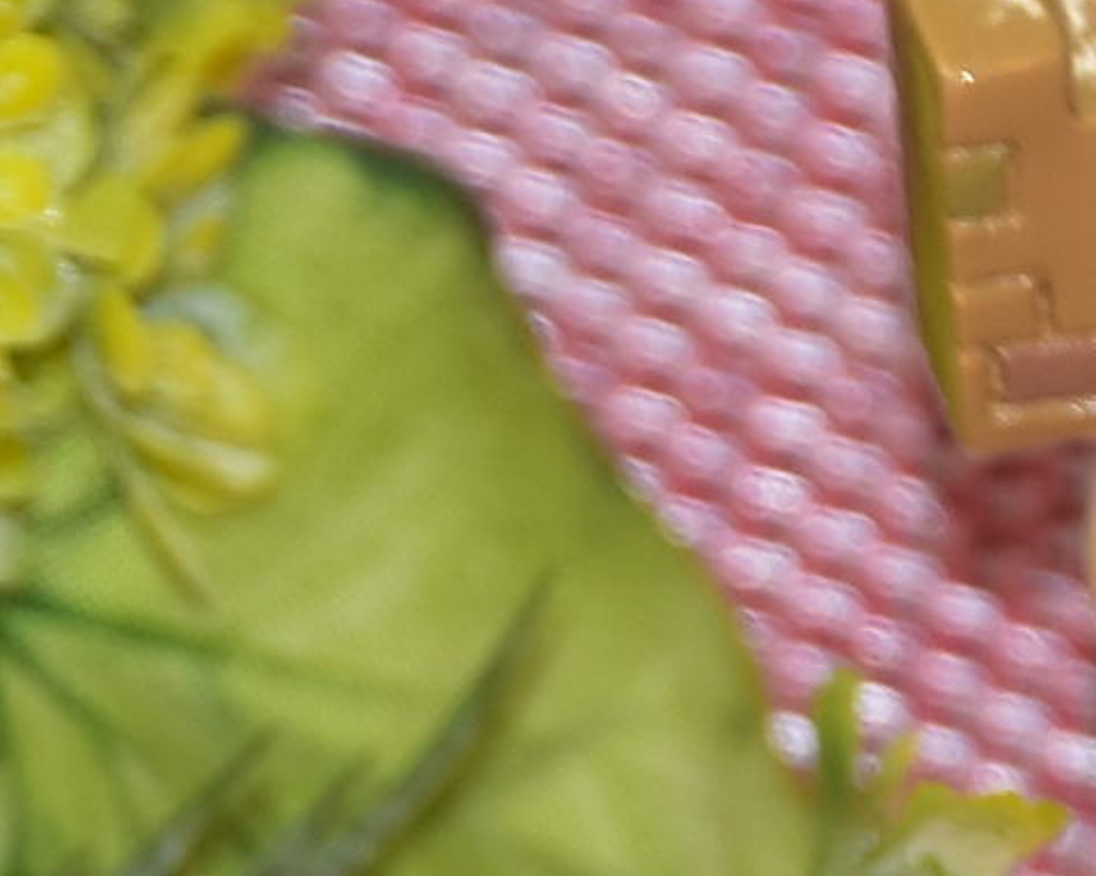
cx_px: -53
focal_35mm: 1500
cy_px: 2043
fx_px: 48636
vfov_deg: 1.0
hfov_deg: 1.3
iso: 400
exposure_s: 1/60
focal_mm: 170
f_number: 6.3
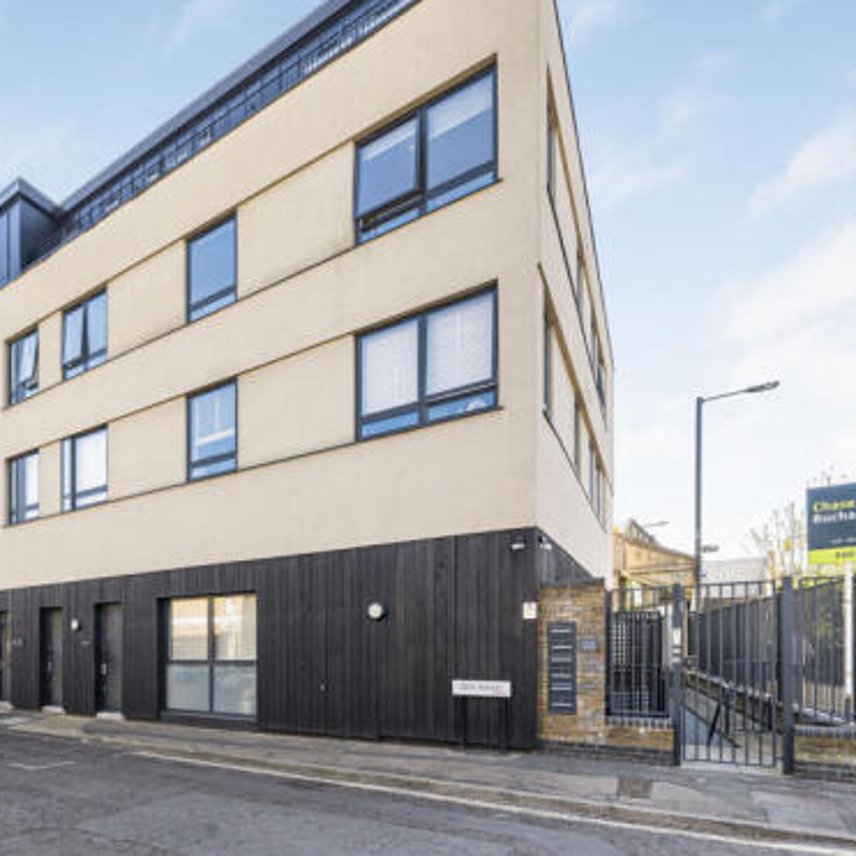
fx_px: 504
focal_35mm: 18
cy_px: 446
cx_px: 262
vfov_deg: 80.7
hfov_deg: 77.2
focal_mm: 12
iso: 320
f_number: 9
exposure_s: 1/160
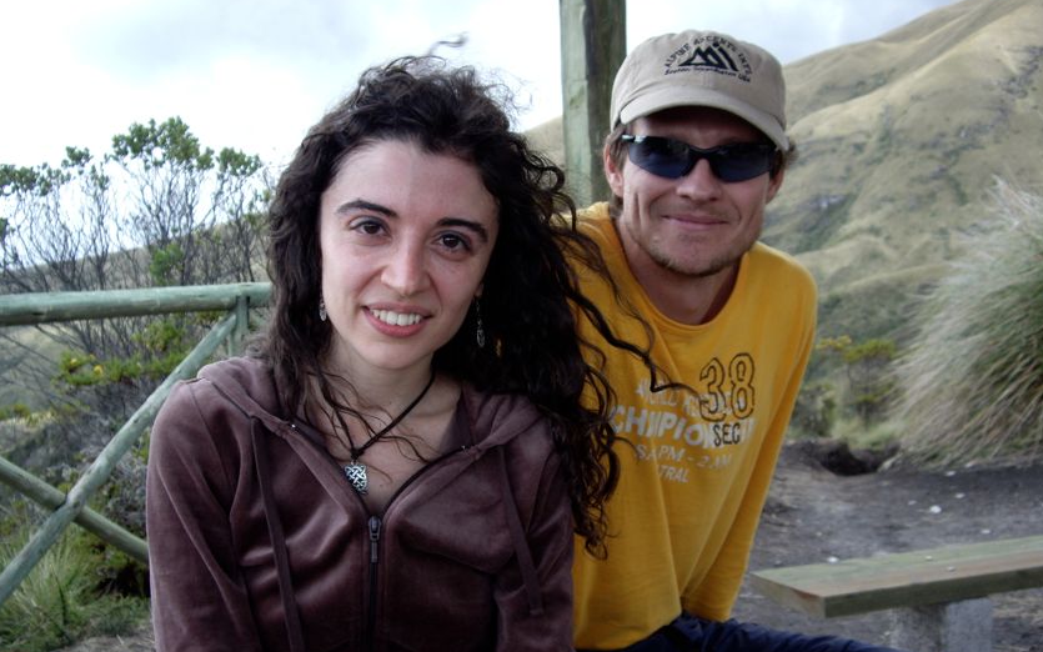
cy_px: 383
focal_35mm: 41
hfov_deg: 48.2
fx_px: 1166
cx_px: 521
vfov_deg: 31.2
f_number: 2.8
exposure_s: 1/250
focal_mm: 7.9
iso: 50
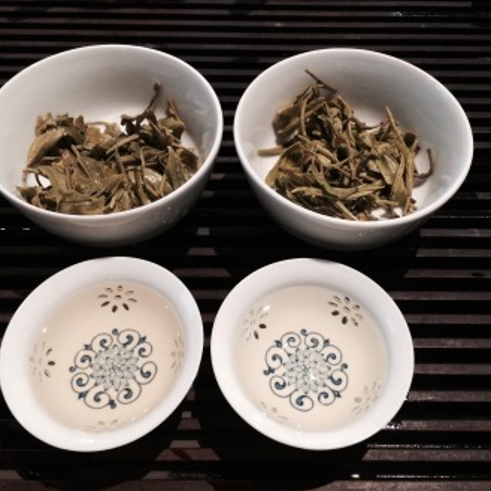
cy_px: 241
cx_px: 260
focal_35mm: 35
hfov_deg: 47.2
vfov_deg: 47.2
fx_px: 562
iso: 320
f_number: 2.2
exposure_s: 1/30
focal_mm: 4.15
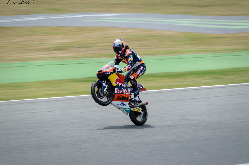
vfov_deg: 3.0
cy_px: 82
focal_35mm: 450
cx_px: 124
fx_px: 3106
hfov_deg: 4.6
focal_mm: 300
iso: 100
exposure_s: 1/80
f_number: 14
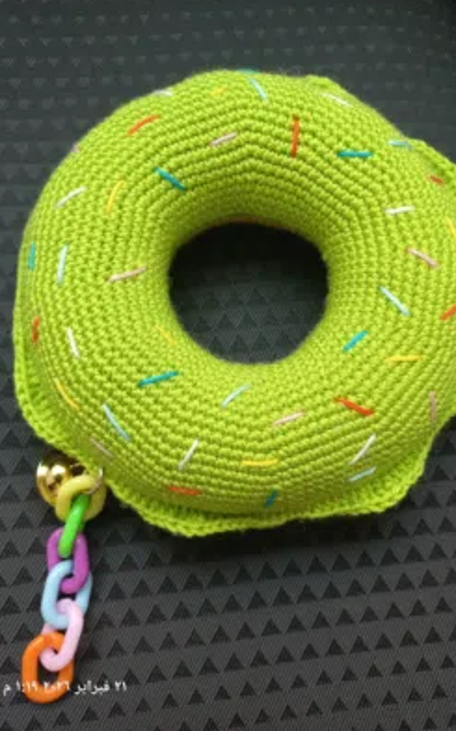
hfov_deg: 45.9
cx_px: 248
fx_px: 538
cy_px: 361
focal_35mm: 27
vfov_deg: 68.4
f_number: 1.8
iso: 100
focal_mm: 4.6
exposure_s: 1/50
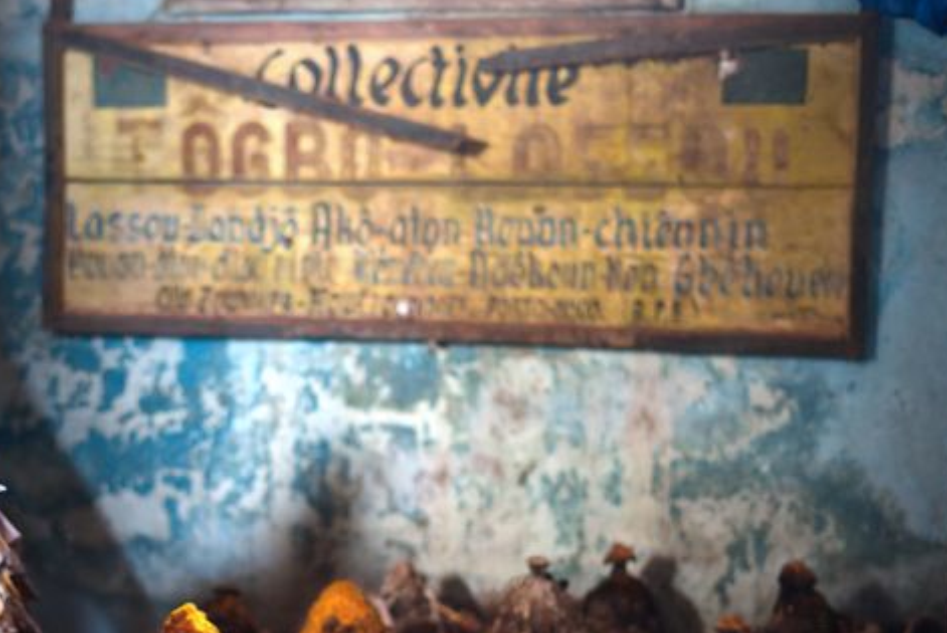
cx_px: 300
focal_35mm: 85
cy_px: 532
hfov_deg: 23.8
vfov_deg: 16.0
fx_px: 2238
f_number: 1.8
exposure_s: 1/250
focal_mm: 50
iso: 1250
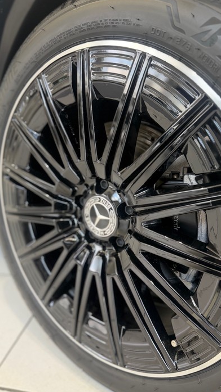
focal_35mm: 27
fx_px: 281
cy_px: 197
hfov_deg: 42.9
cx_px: 107
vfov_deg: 69.9
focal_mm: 6.76
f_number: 1.78
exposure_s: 1/149
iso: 200
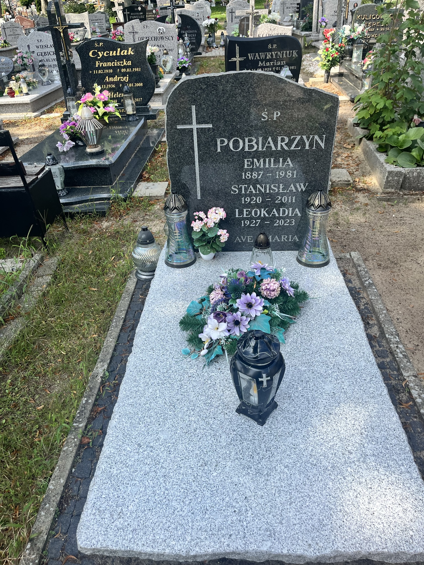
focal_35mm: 26
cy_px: 282
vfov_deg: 67.3
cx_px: 212
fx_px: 425
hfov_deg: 53.1
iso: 50
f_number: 1.6
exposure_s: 1/1802
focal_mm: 5.1
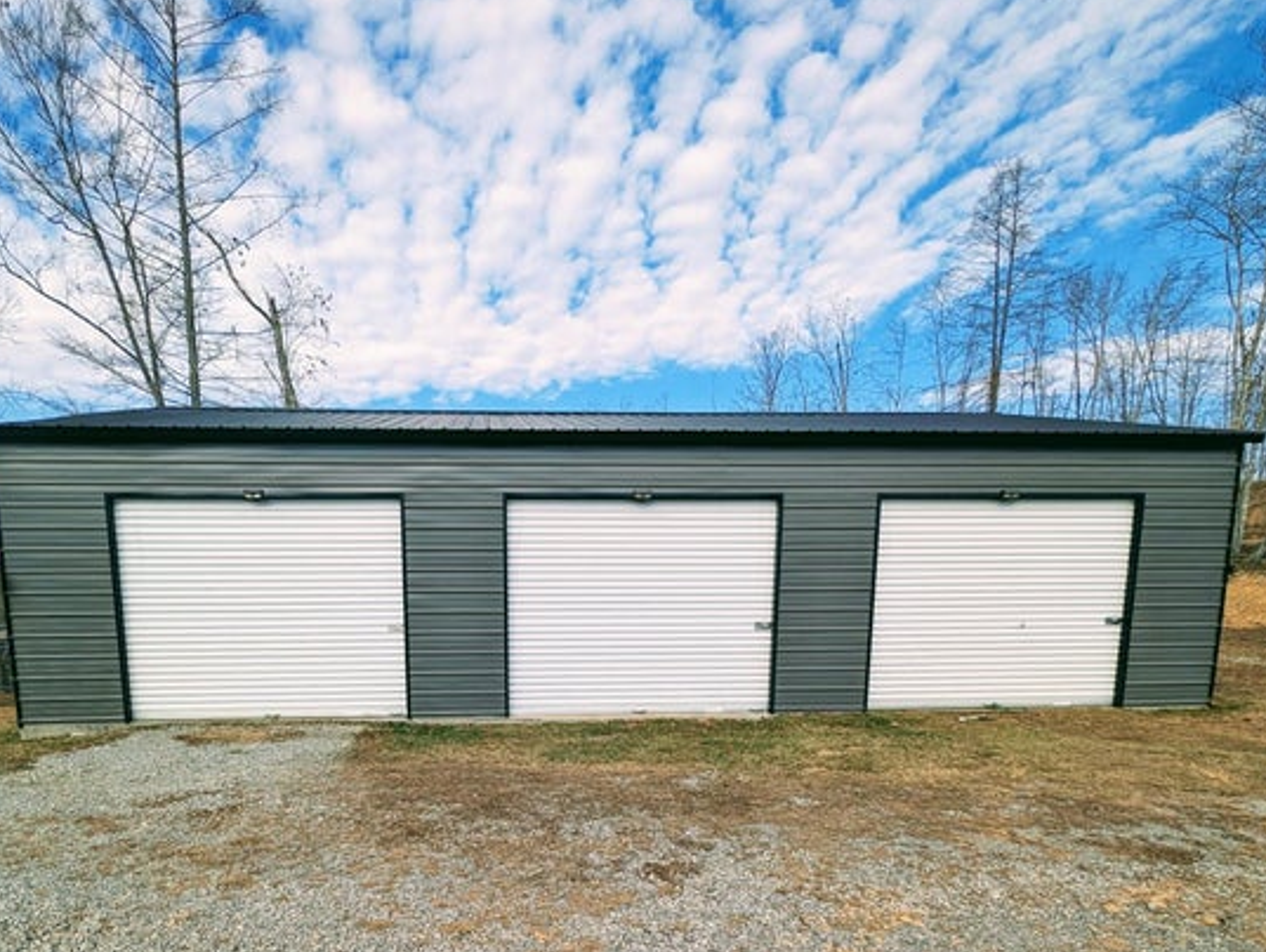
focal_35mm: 19
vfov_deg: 65.1
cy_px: 700
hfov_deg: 83.9
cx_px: 528
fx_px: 696
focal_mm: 2.23
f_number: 1.95
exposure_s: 1/1016
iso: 36
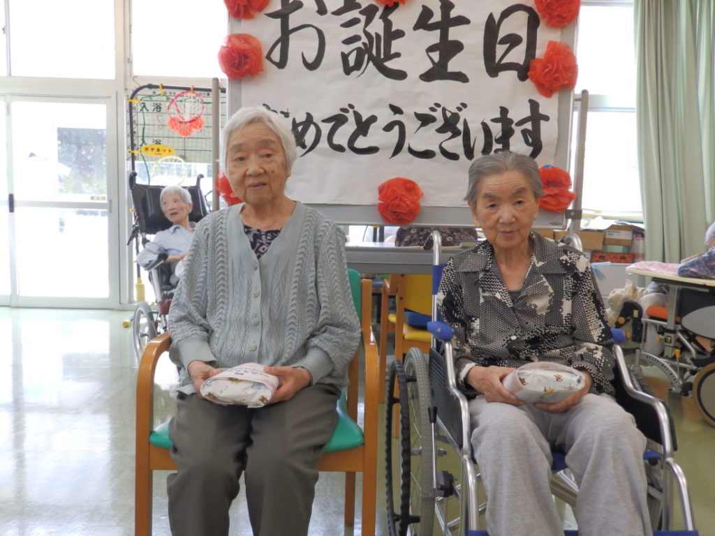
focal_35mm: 28
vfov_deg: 49.7
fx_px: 578
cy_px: 268
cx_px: 358
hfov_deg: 63.4
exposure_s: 1/30
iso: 160
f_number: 3.6
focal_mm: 5.1
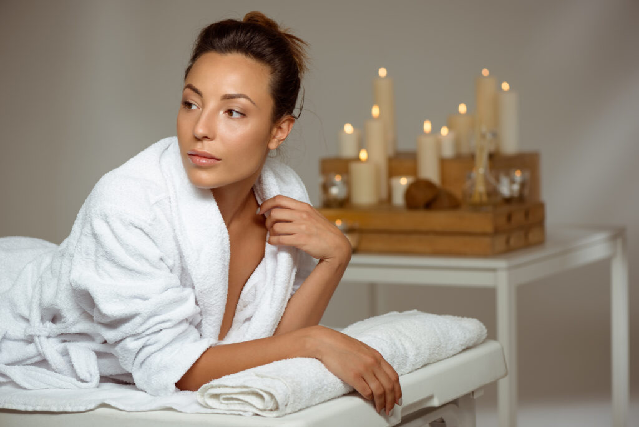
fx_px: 1864
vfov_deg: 13.0
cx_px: 320
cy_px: 214
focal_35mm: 105
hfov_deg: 19.5
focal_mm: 105
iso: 100
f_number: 4
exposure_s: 1/160
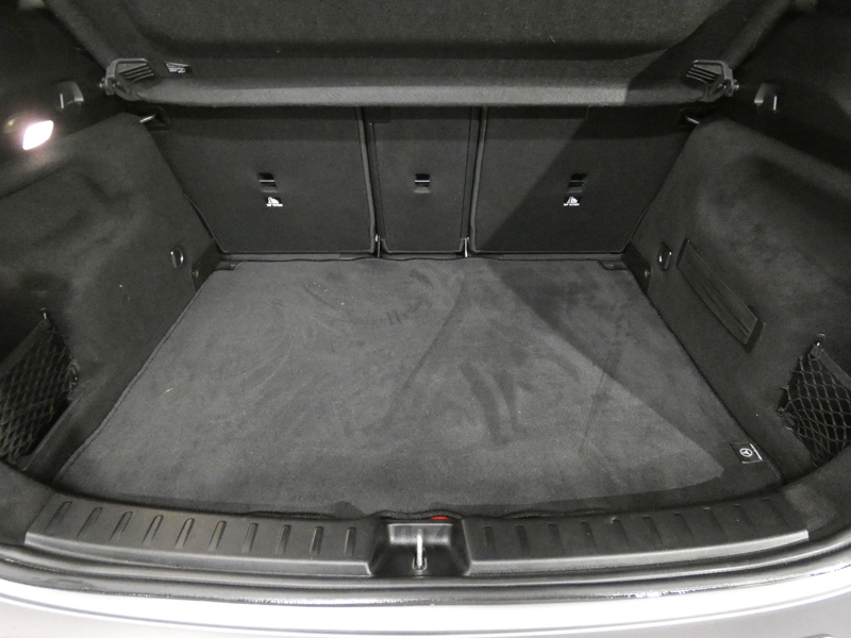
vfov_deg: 66.0
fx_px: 492
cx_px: 426
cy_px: 319
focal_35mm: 20
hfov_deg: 81.7
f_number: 2.8
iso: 1600
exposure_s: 1/20
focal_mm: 3.6
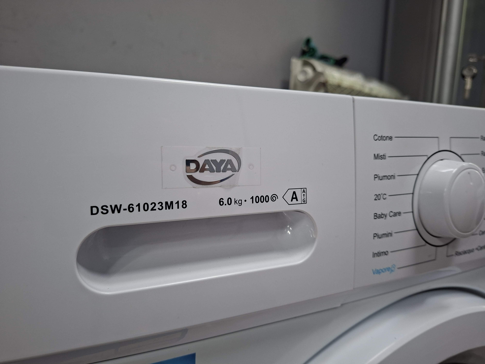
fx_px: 322
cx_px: 242
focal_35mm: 23
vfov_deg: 58.9
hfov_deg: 73.9
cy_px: 182
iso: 200
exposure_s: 1/50
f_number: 1.8
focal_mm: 5.54
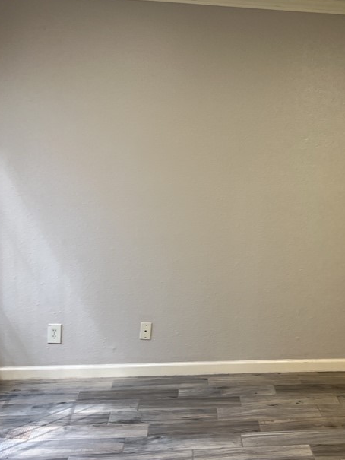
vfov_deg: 42.9
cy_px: 233
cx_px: 271
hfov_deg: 32.1
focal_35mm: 44
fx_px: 584
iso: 125
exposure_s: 1/121
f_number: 1.5
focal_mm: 5.7
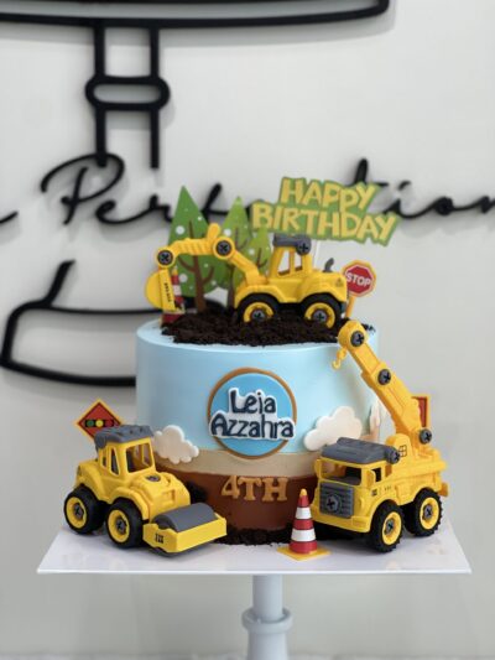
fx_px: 1220
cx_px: 248
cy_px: 330
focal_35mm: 64
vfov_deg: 30.3
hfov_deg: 22.9
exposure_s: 1/100
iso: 50
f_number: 2.2
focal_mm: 7.5
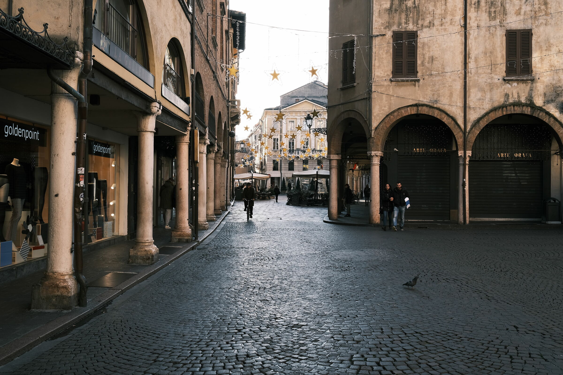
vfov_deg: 37.9
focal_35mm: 35
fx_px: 547
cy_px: 188
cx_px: 282
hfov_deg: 54.4
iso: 160
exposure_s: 1/56
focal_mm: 23
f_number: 8
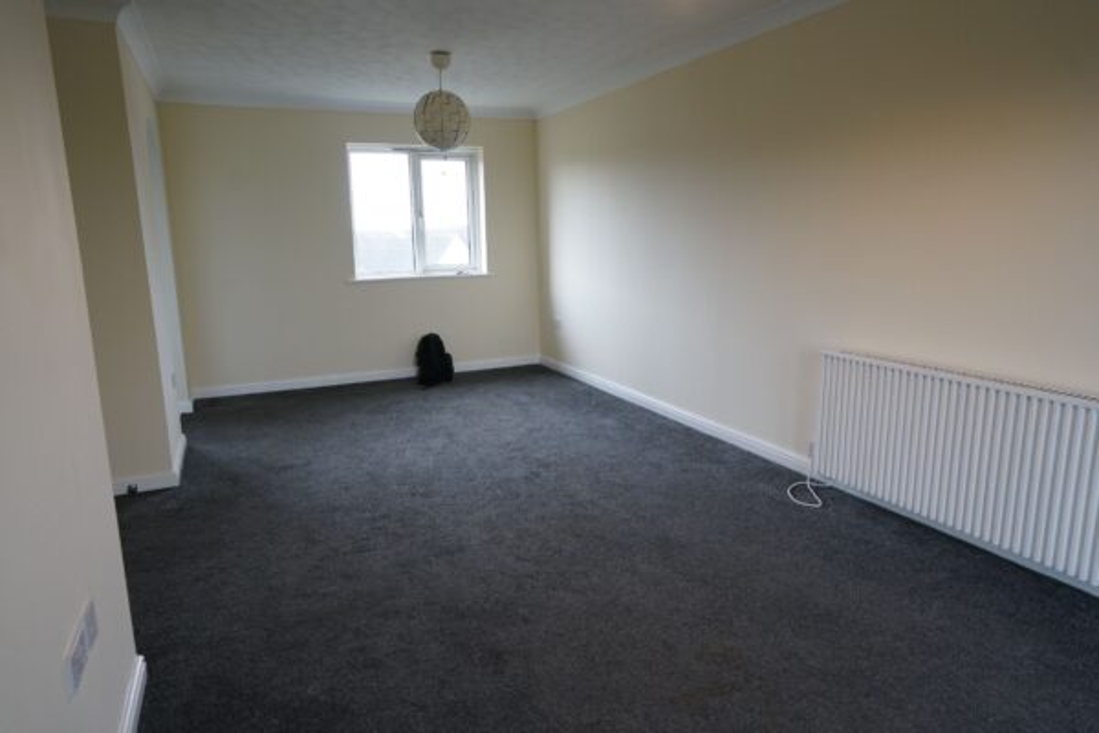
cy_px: 366
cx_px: 550
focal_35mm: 22
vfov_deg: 57.2
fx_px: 672
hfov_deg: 78.6
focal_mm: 22
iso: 1250
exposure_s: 1/160
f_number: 4
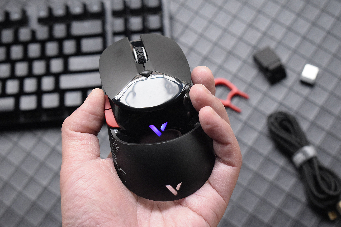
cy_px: 114
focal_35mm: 76
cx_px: 173
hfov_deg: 26.7
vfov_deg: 17.9
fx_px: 720
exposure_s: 1/200
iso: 3200
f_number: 7.1
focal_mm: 50
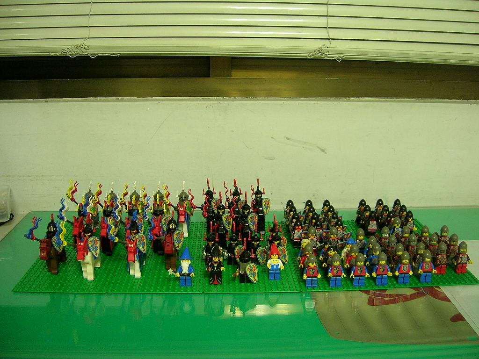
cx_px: 240
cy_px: 180
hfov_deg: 52.6
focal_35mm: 35
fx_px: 484
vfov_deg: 40.7
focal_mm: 5.4
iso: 86
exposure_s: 1/3.8
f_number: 2.8
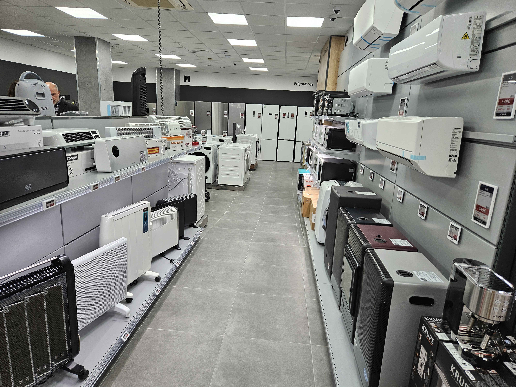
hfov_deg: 73.9
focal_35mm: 23
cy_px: 194
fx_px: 343
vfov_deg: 58.9
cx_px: 258
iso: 64
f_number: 1.8
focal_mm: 5.4
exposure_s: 1/100
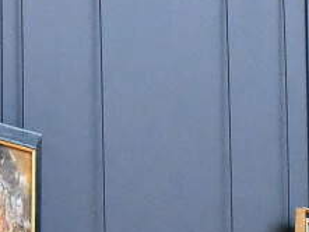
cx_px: -94
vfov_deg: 4.7
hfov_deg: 6.3
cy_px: 479
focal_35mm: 313
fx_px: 2796
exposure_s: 1/125
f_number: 2.8
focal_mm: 24
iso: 2000
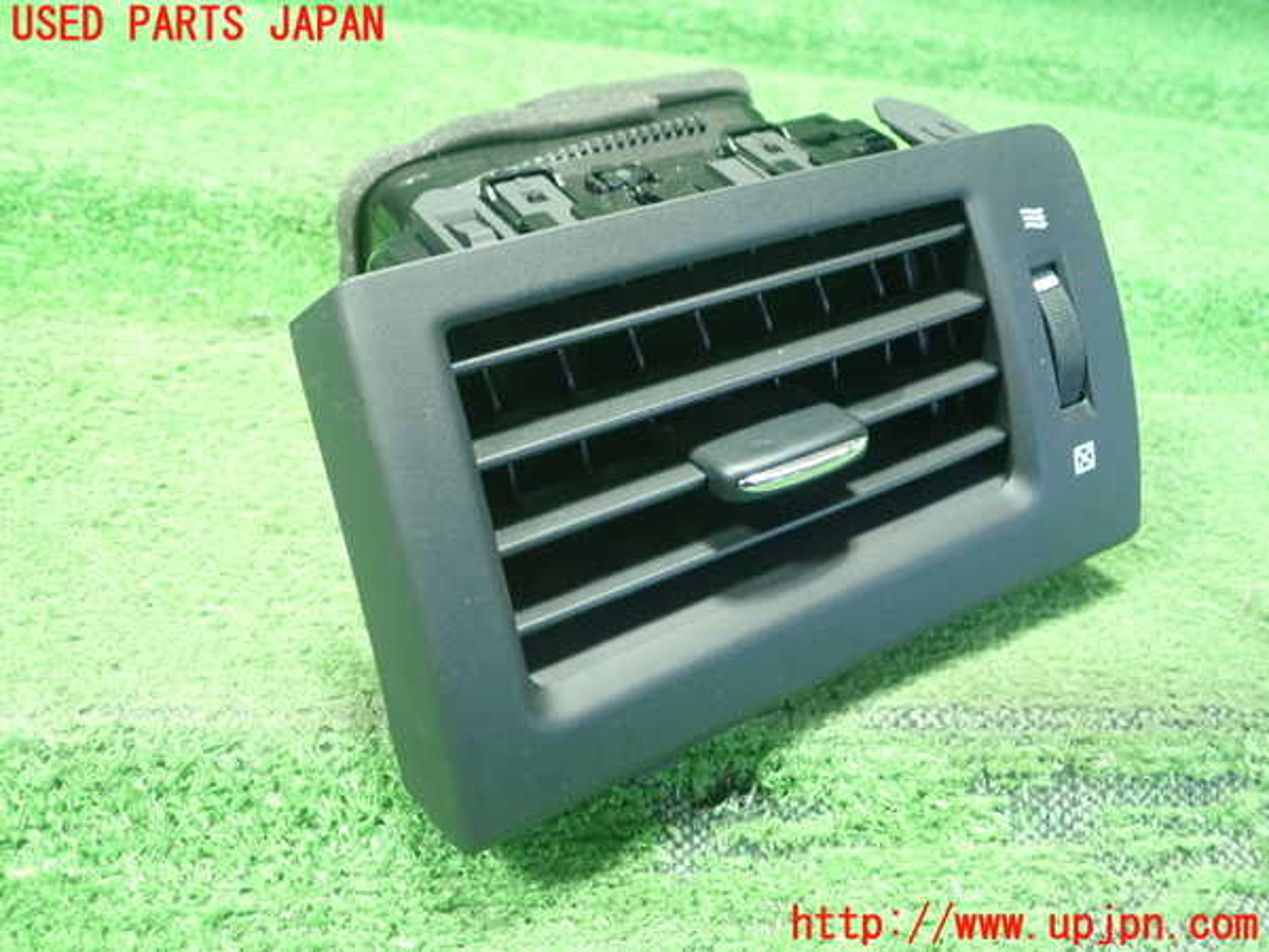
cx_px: 634
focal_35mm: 30
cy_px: 476
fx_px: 1100
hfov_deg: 60.0
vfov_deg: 46.8
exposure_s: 1/50
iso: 800
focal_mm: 5.5
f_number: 2.3
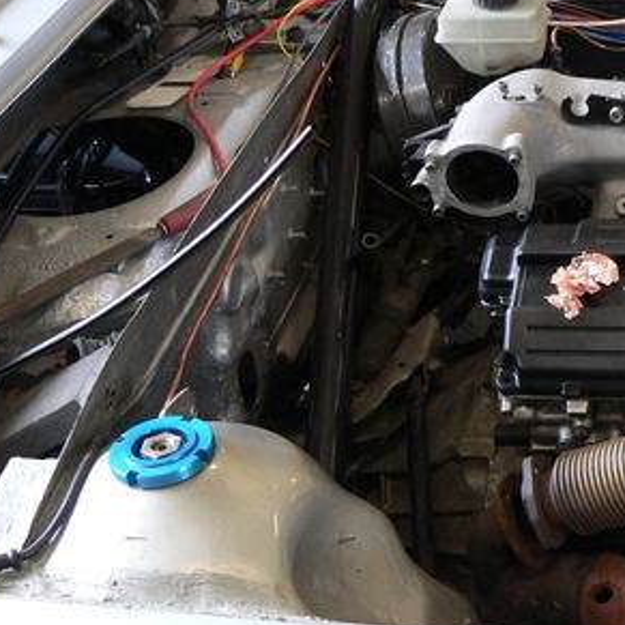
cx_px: 659
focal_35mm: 70
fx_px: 1430
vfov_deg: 24.7
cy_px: 309
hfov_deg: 23.4
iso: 200
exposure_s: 1/15
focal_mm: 6
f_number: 2.8
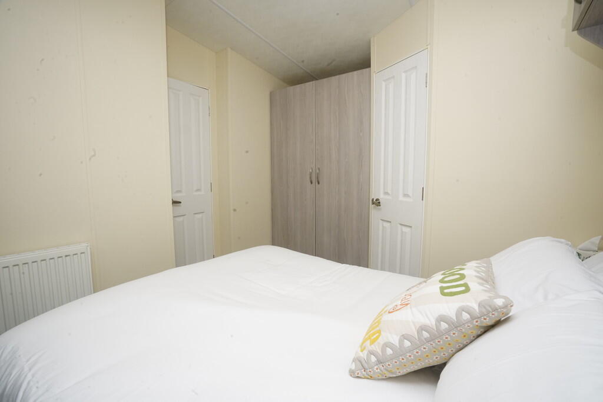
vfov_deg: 73.8
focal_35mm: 16
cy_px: 201
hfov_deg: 96.7
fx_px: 268
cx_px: 302
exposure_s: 1/60
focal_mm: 16
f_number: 18
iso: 1600
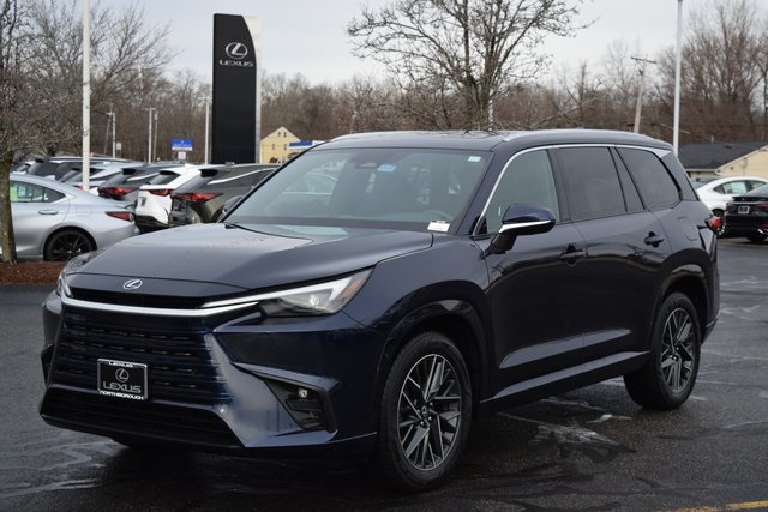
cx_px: 384
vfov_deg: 22.6
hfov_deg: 33.4
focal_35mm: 60
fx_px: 1280
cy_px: 256
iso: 640
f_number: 5
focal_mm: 40
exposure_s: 1/1000
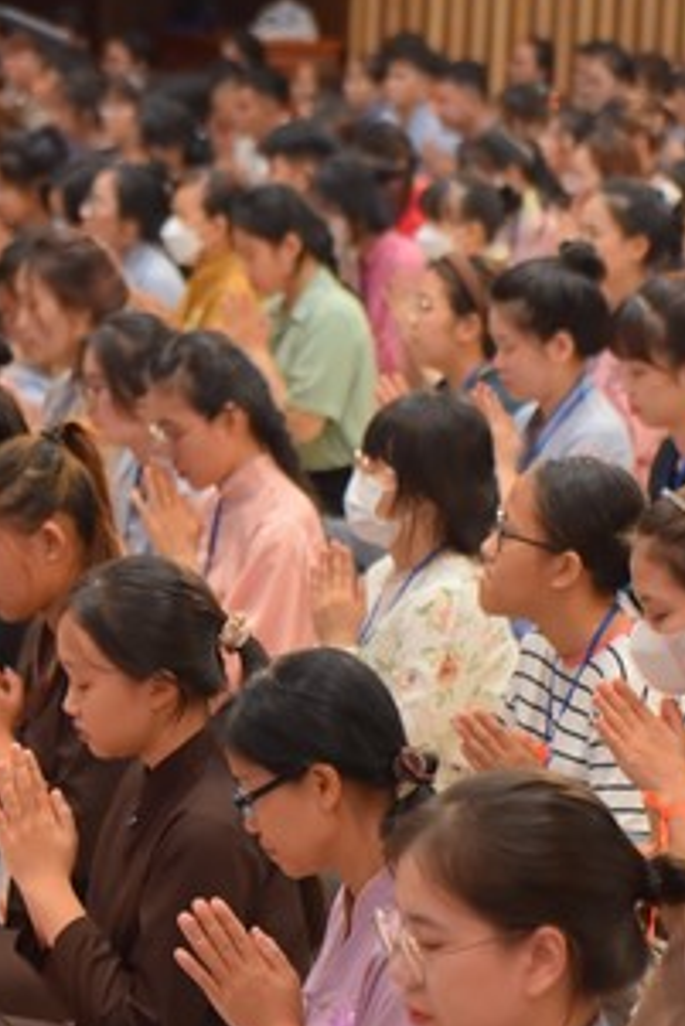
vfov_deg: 13.6
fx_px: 4305
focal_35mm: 151
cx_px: 97
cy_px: 678
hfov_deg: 9.1
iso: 1250
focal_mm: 70
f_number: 3.5
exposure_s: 1/80
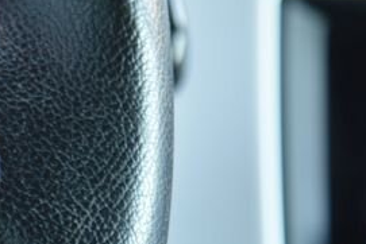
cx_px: -166
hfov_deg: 4.5
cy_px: 100
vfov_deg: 3.0
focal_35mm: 454
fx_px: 4618
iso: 500
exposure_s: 1/25
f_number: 4
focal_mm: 120
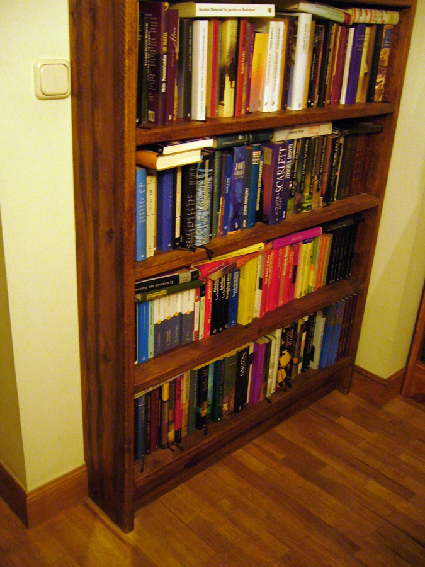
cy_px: 284
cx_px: 212
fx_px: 573
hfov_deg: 40.7
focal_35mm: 35
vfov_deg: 52.6
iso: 200
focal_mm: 5.8
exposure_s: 1/8
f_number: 2.8
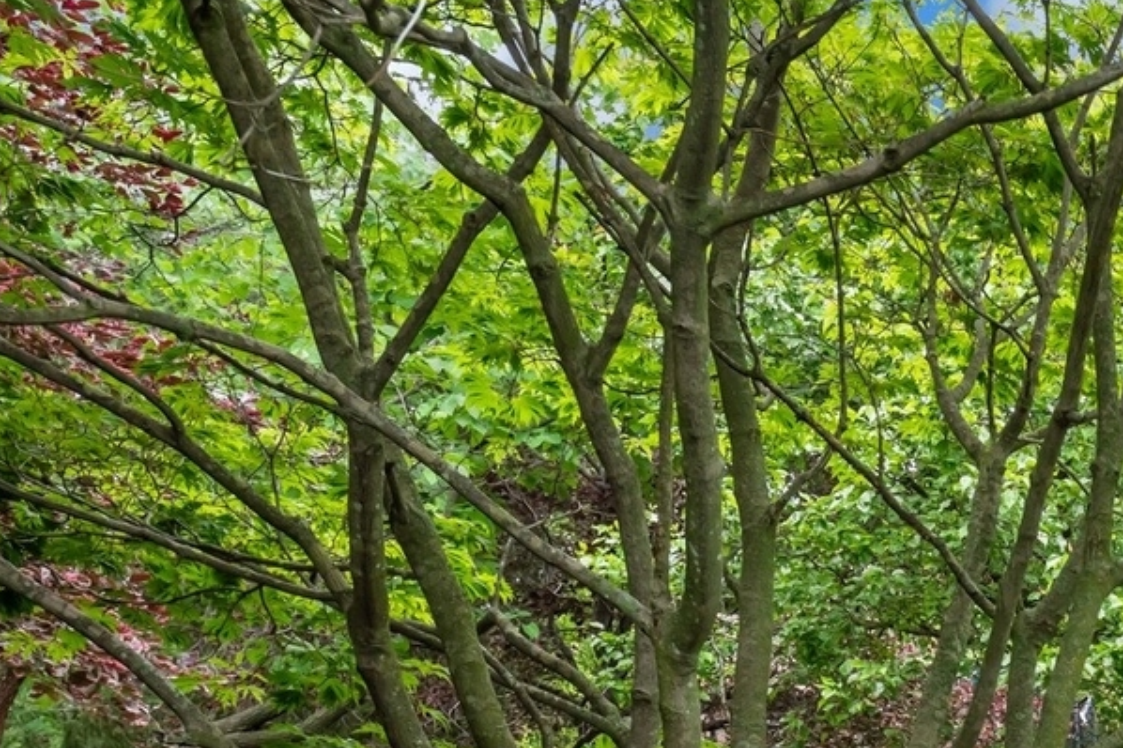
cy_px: 866
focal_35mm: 65
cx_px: 1435
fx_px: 2026
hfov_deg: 26.6
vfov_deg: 19.8
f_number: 8
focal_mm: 24
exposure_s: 1/160
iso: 1000
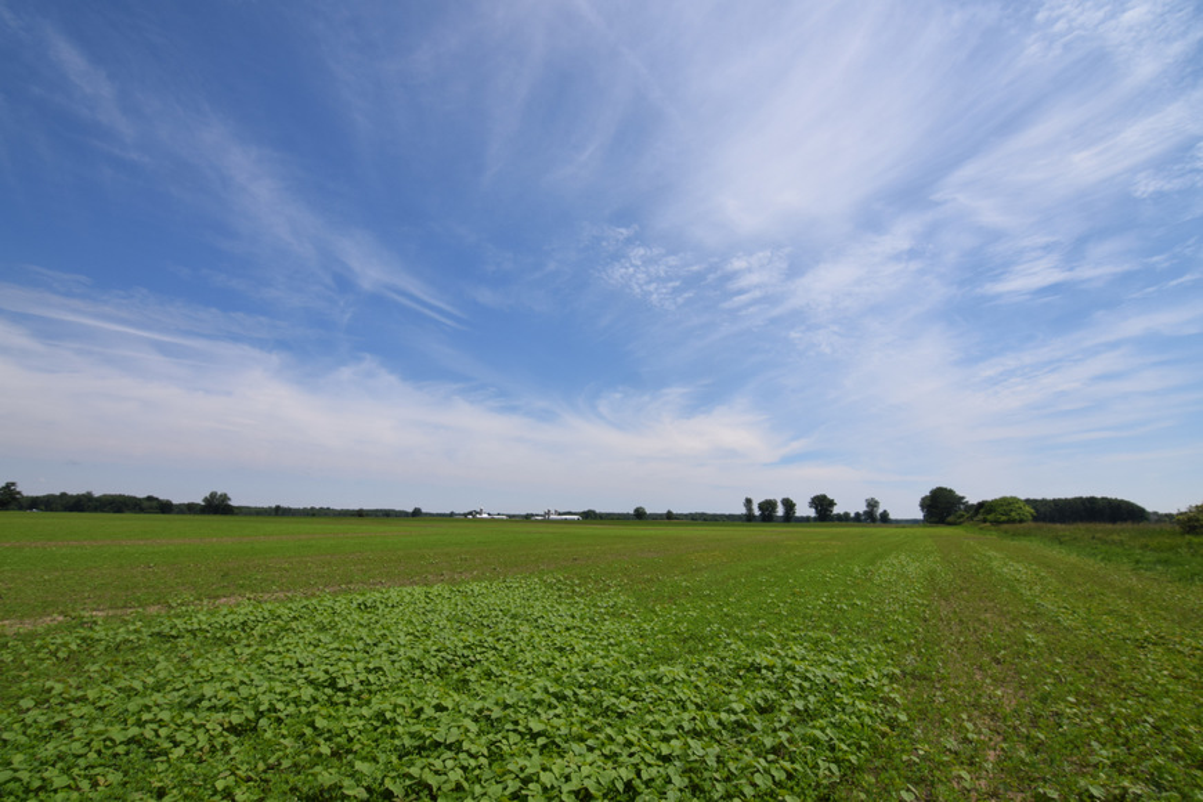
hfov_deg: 95.0
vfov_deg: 72.1
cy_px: 401
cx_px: 602
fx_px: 551
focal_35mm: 16
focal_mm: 11
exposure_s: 1/500
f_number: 11
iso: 200
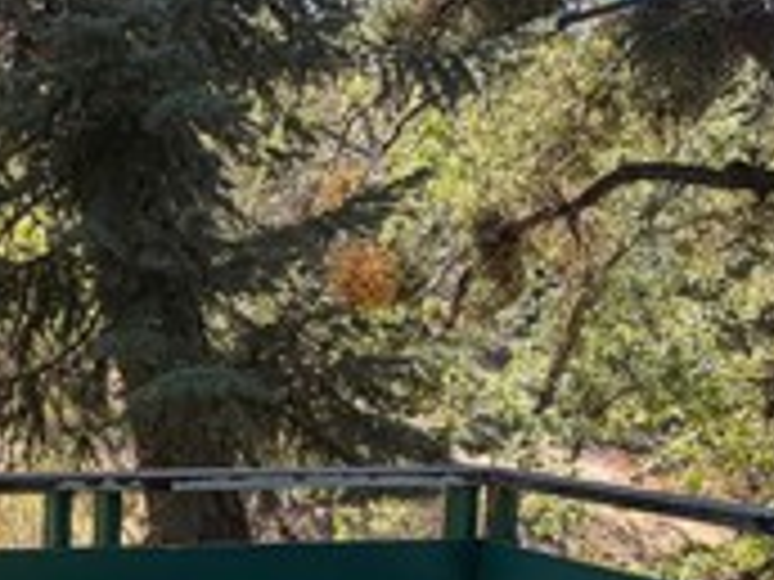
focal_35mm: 52
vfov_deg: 27.3
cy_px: 490
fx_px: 1163
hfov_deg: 34.4
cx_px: 54
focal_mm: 2.22
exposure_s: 1/155
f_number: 2.2
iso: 40
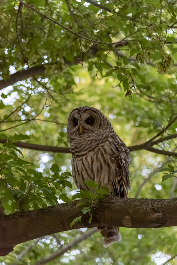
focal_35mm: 120
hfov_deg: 11.4
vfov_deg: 17.1
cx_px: 88
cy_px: 132
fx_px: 884
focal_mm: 120
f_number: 4
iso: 1600
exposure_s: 1/125
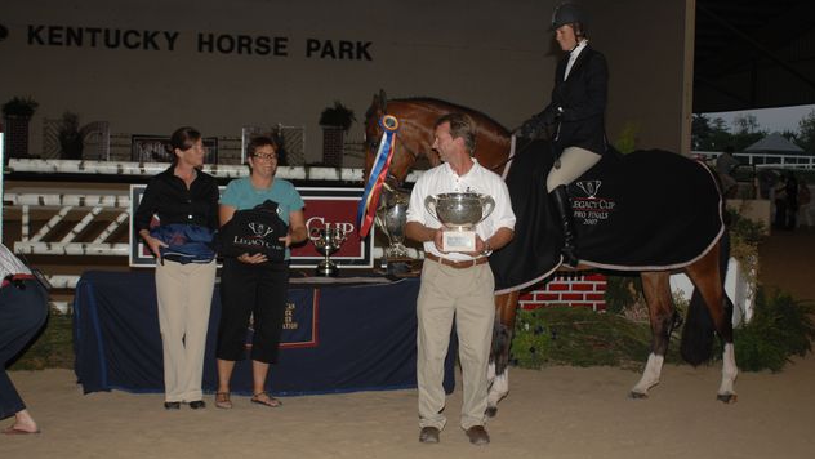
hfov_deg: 38.5
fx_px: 1167
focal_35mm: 54
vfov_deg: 22.2
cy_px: 200
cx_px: 408
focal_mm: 34
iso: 200
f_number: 3.5
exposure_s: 1/125
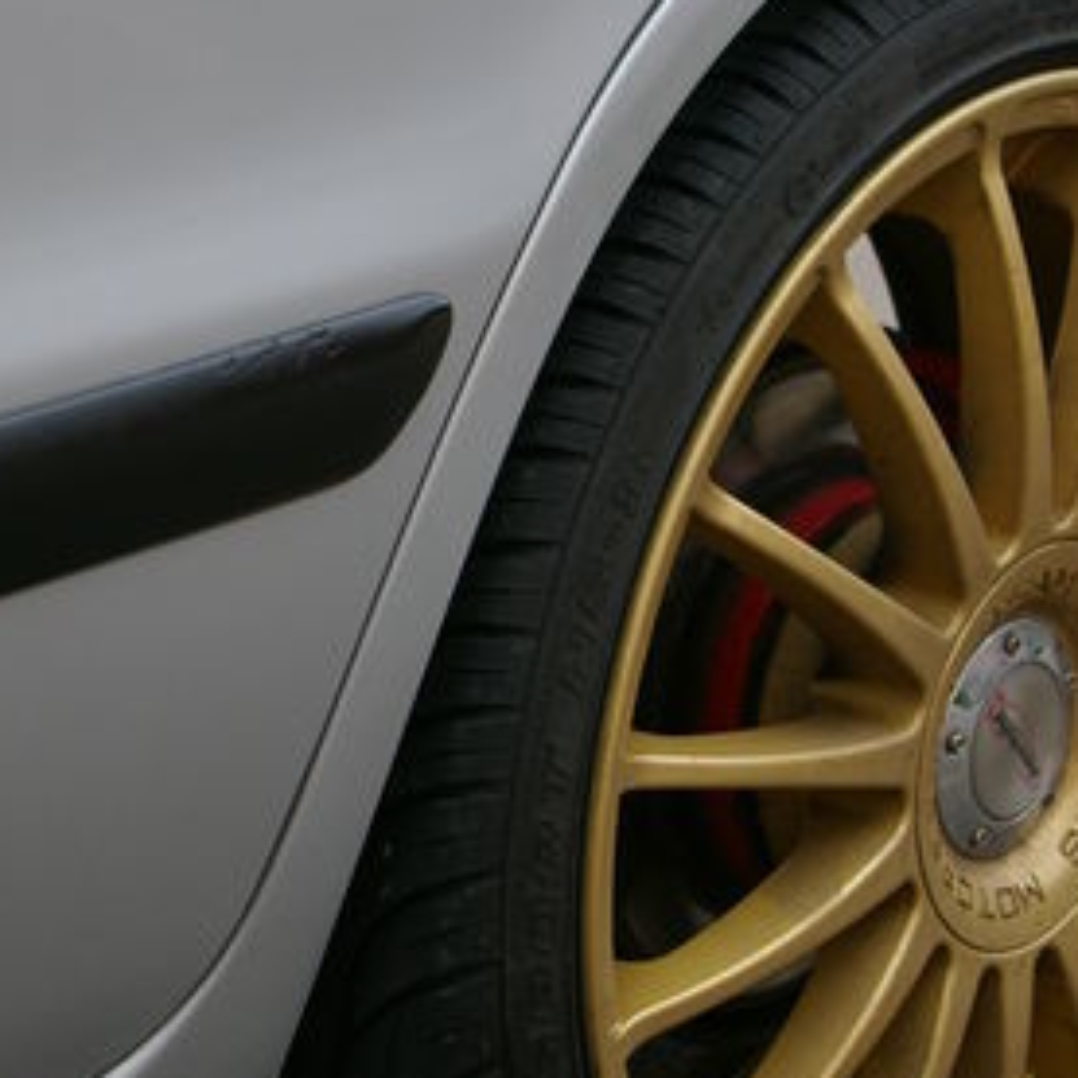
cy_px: 514
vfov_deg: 15.6
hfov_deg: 15.5
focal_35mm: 112
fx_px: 3946
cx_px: 342
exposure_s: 1/60
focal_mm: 38
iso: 200
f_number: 4.5
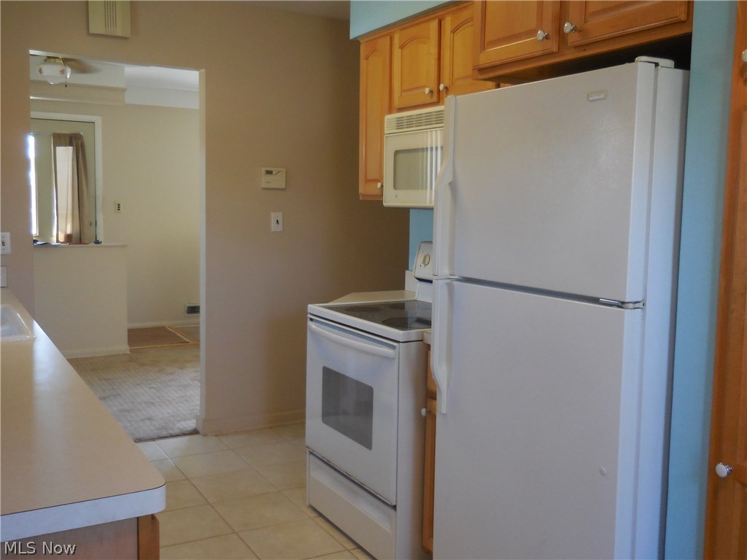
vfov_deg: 42.9
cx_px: 374
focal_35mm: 33
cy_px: 280
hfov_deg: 55.4
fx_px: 712
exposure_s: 1/30
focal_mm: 5.9
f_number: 3.7
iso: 360
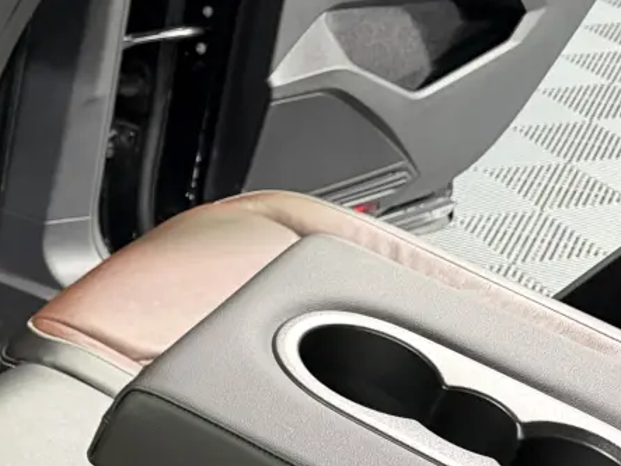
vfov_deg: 18.9
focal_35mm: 78
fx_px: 1399
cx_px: -371
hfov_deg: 20.5
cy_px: 177
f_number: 1.78
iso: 800
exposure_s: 1/33
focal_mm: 6.76
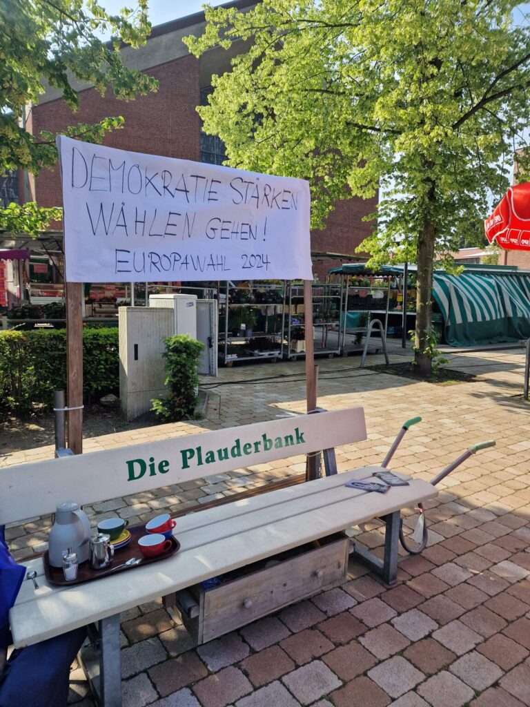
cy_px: 354
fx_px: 470
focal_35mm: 23
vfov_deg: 73.9
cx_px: 265
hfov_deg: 58.9
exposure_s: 1/442
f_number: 1.8
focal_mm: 6.4
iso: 50
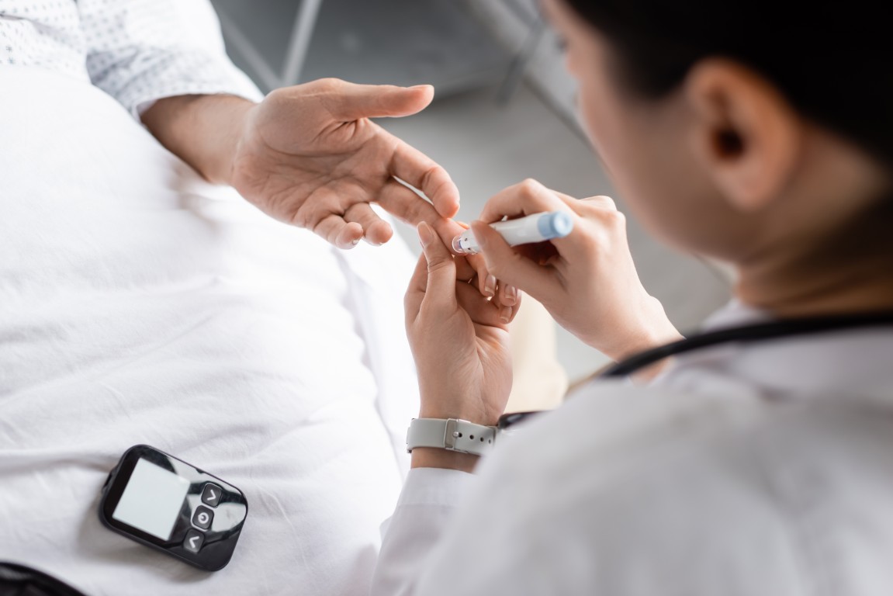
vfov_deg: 37.9
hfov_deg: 54.4
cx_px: 446
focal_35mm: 35
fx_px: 868
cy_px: 298
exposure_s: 1/200
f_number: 2.8
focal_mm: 35
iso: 125
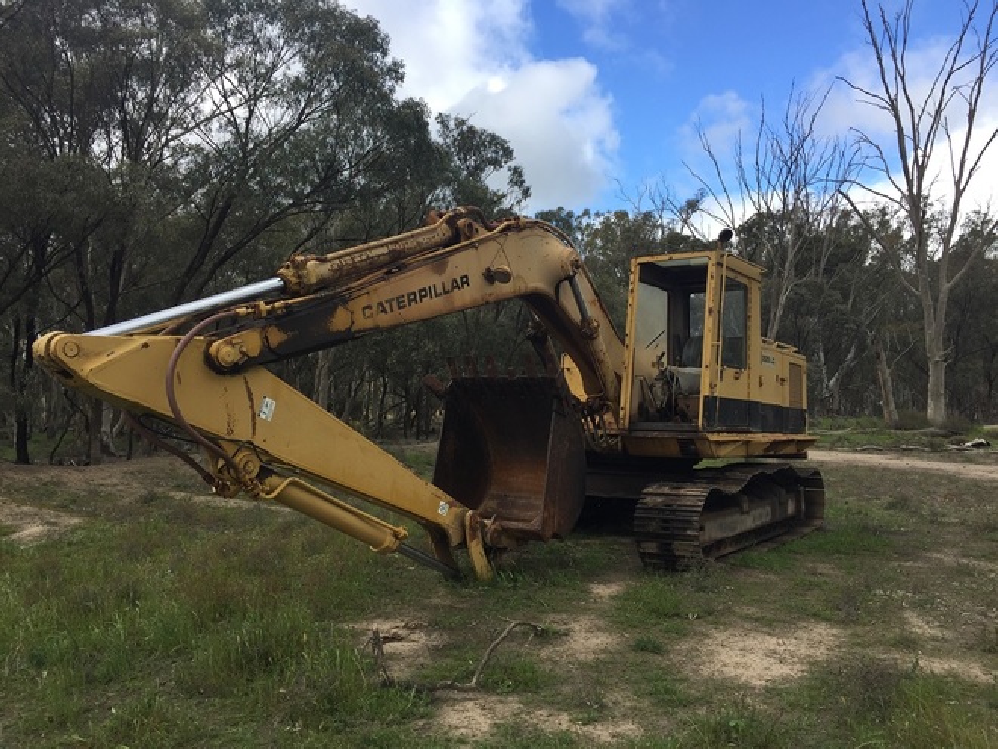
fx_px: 836
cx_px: 499
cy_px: 374
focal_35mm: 29
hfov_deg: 61.7
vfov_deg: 48.2
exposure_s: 1/879
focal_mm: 4.15
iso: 32
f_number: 2.2
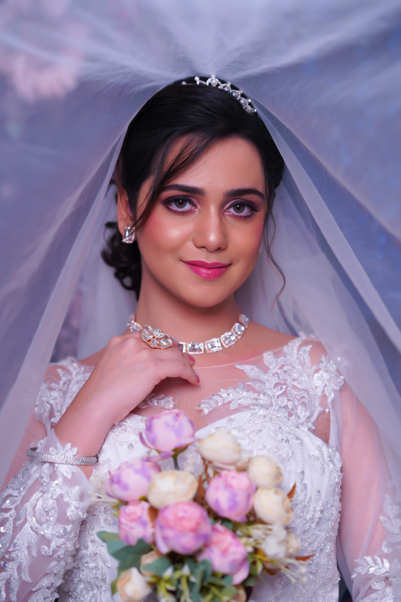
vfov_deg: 23.9
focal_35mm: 85
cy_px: 301
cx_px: 200
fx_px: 1420
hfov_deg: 16.1
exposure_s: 1/125
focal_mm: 85
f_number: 2.5
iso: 320
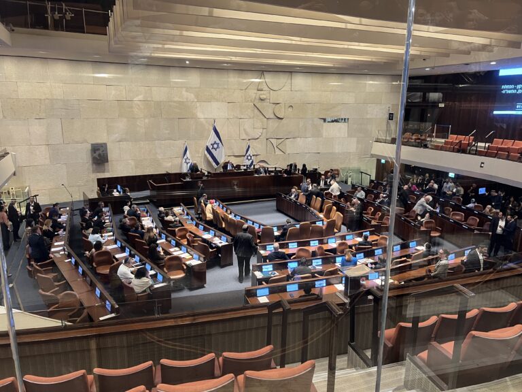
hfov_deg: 67.3
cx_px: 261
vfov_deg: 53.1
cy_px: 196
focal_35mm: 26
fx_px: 392
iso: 250
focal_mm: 5.7
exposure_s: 1/50
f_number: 1.5
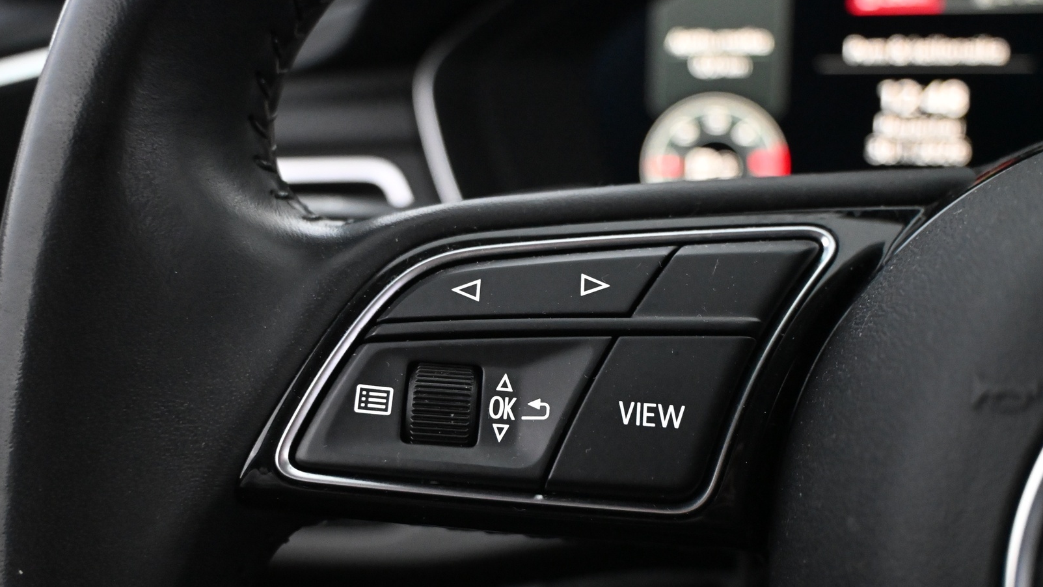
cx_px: 523
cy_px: 327
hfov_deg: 54.6
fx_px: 1010
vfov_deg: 32.4
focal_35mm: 37
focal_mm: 23
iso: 7200
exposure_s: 1/60
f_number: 4.2
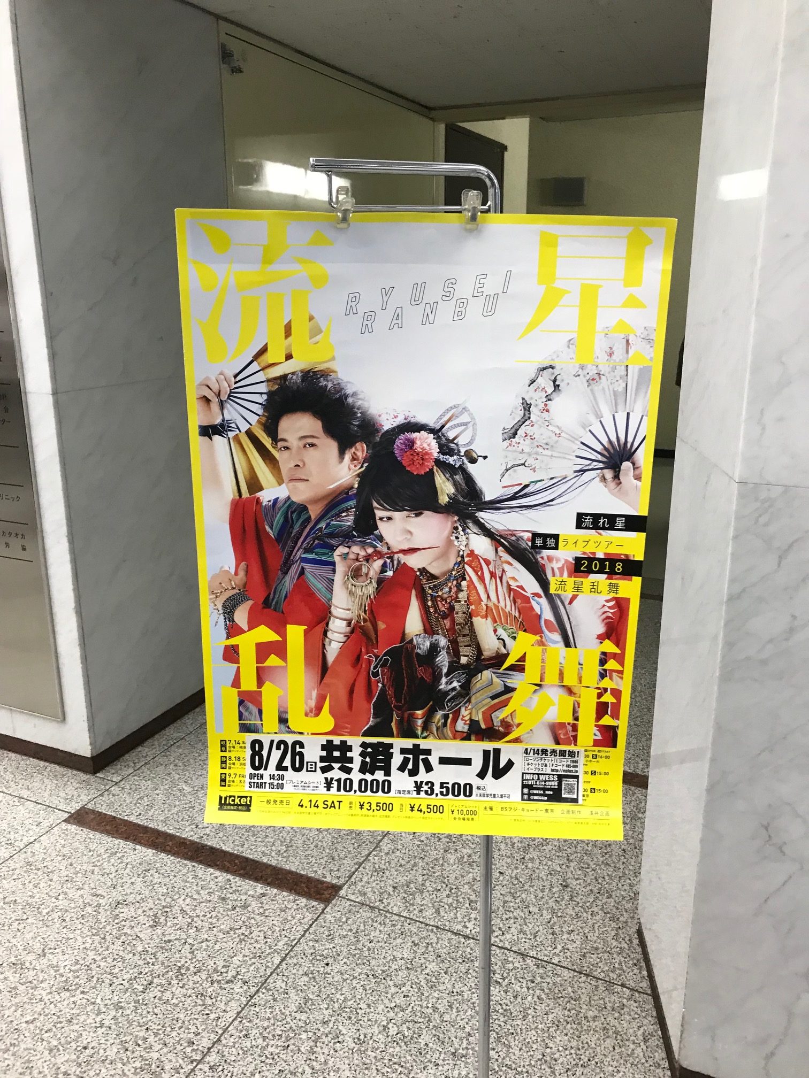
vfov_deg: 63.4
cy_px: 539
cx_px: 404
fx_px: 873
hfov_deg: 49.7
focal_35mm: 28
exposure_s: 1/25
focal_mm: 3.99
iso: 32
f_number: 1.8
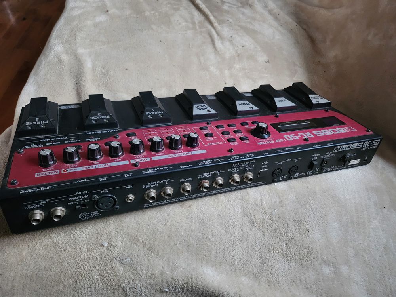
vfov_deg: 56.8
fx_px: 275
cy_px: 148
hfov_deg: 71.6
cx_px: 198
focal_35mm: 24
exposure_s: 1/25
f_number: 1.8
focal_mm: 5
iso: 1000
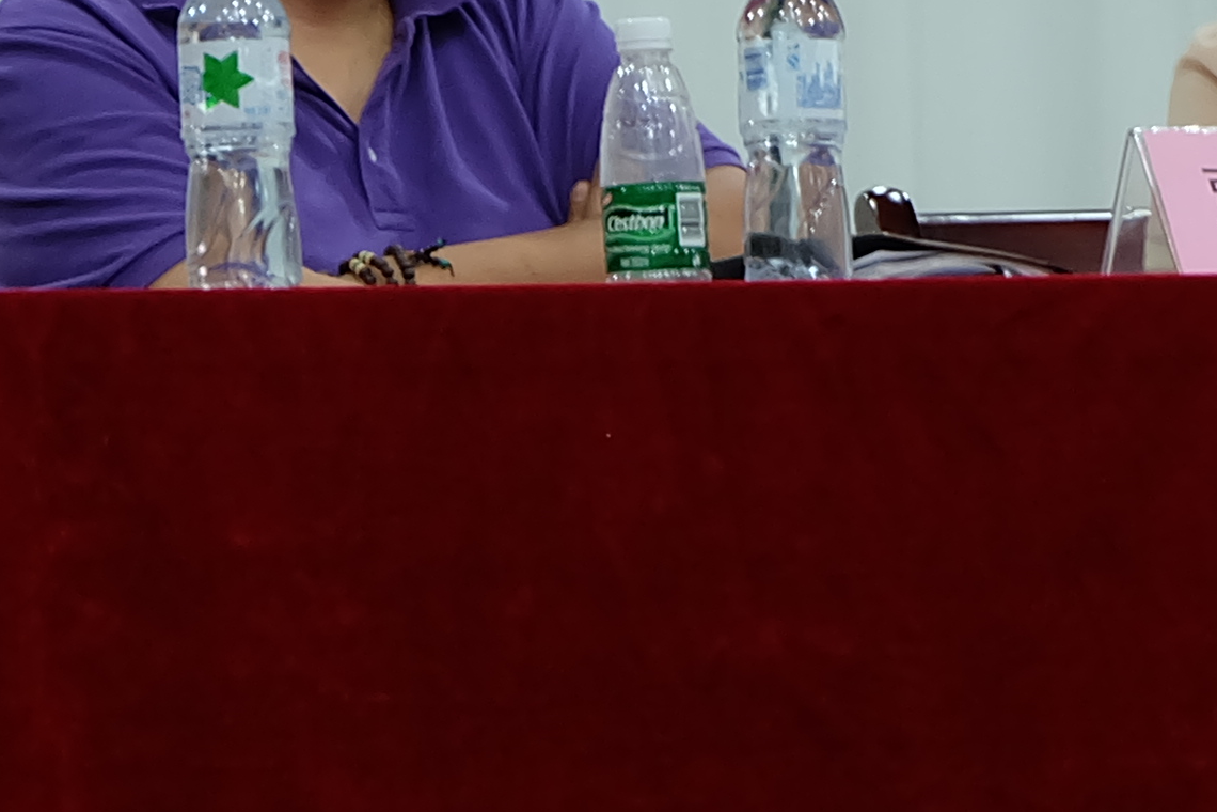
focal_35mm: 322
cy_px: -140
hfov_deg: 6.2
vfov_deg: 4.3
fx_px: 10885
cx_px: 2420
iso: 800
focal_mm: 50
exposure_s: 1/4
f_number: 5.6
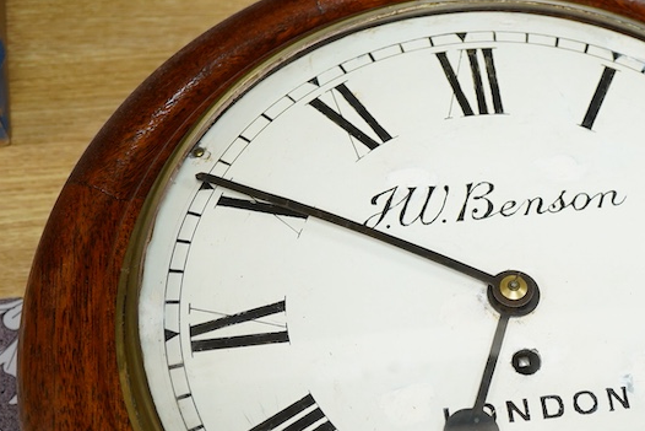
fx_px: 1380
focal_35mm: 77
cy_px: 319
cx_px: 511
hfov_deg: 25.9
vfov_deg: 17.6
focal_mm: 30
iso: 1250
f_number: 5.6
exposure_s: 1/125
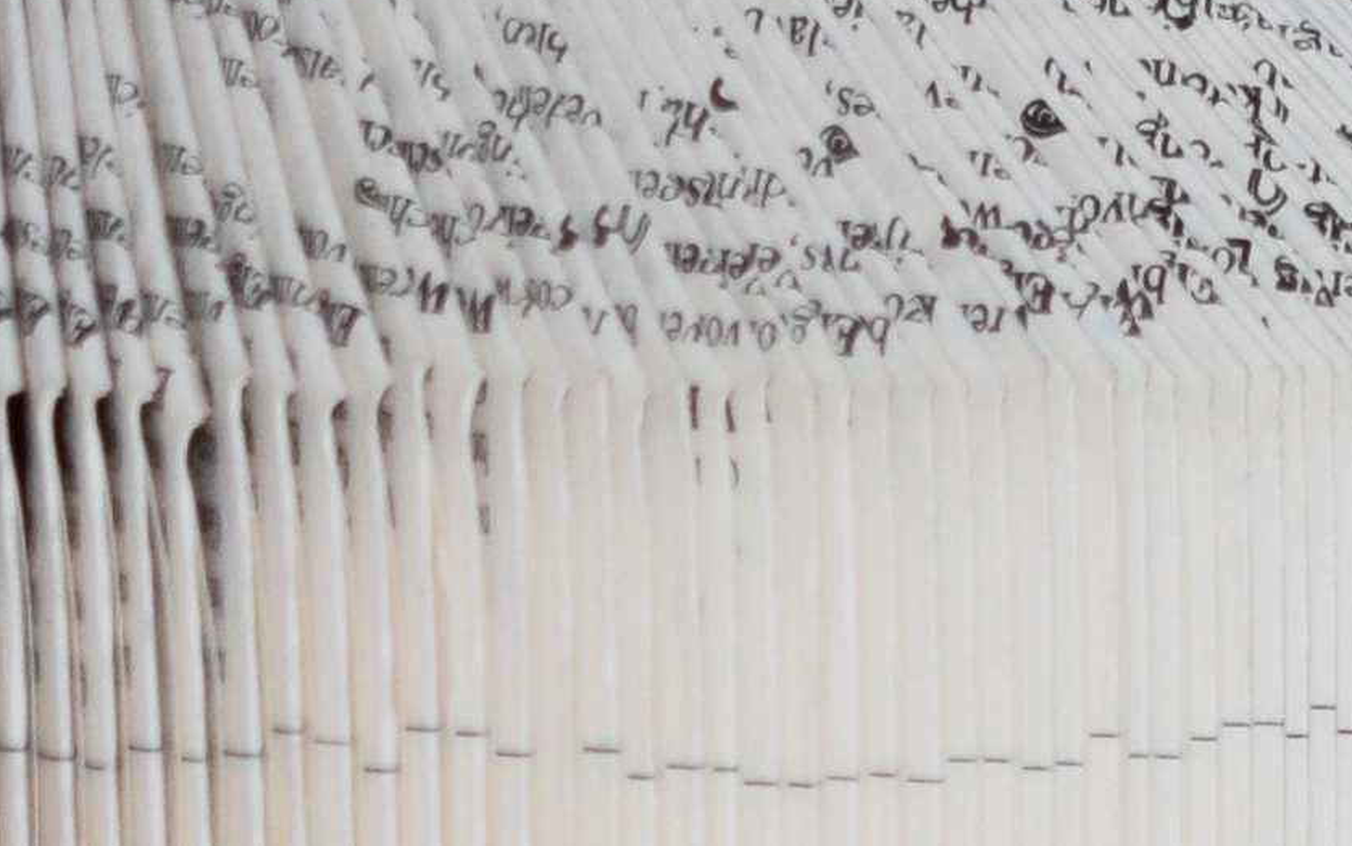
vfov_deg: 3.0
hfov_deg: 4.8
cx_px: 1428
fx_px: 16141
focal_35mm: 438
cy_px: 2121
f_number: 5
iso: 900
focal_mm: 40
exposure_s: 1/60
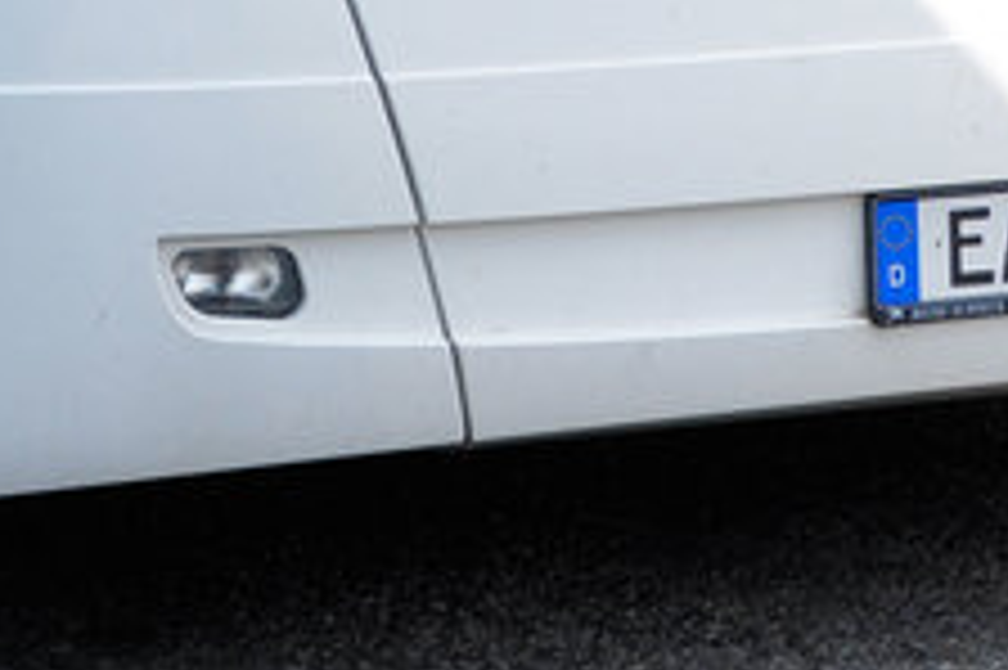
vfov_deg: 6.3
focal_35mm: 209
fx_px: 5848
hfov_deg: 9.8
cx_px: 914
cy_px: -911
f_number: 4
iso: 200
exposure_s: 1/640
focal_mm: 26
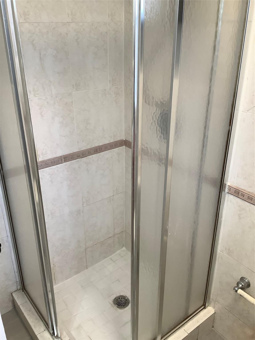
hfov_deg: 45.4
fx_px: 304
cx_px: 128
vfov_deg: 58.4
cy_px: 170
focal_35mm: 31
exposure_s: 1/60
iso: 80
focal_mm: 3.3
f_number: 2.4
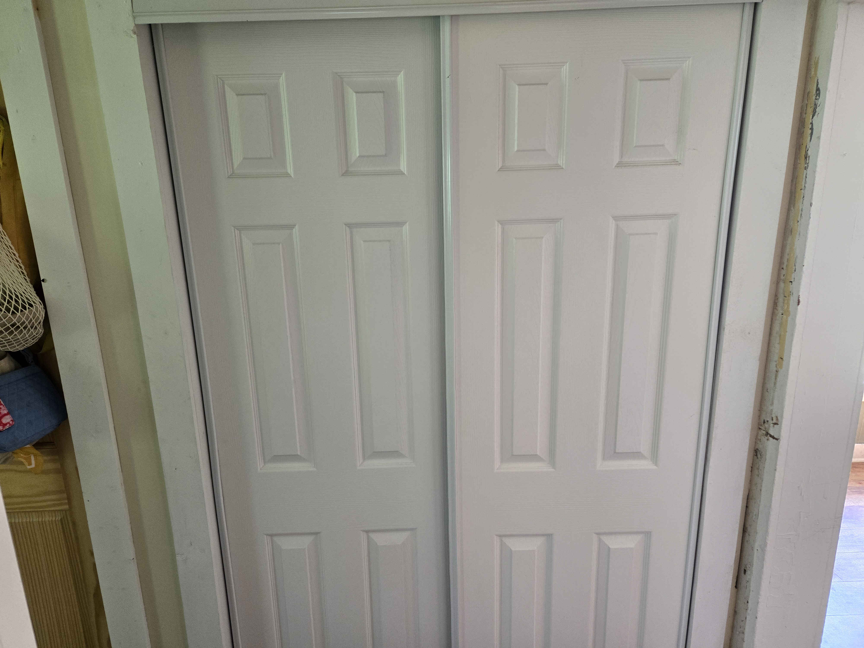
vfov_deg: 58.9
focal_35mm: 23
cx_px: 432
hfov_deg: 73.9
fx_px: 574
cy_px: 324
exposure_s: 1/120
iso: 250
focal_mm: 5.4
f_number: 1.8
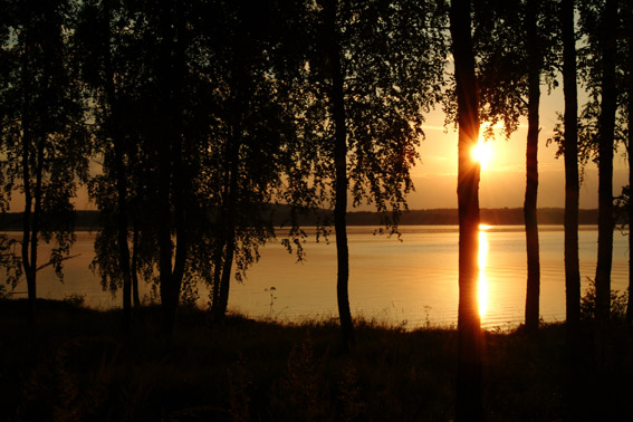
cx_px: 316
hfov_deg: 37.9
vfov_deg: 25.8
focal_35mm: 52
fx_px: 923
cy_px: 211
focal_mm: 35
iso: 100
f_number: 19
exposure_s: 1/60
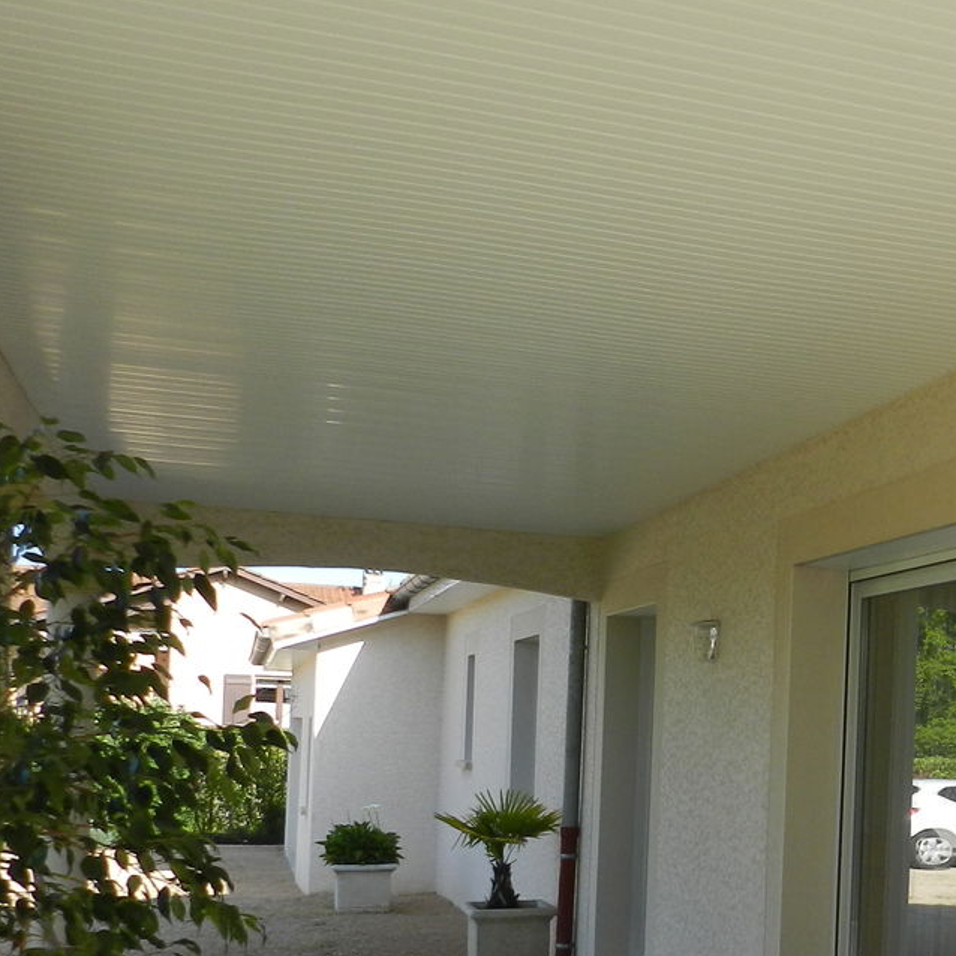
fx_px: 1594
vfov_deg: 32.8
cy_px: 712
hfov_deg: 31.5
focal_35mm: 51
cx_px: 902
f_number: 3.4
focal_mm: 4
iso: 160
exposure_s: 1/640
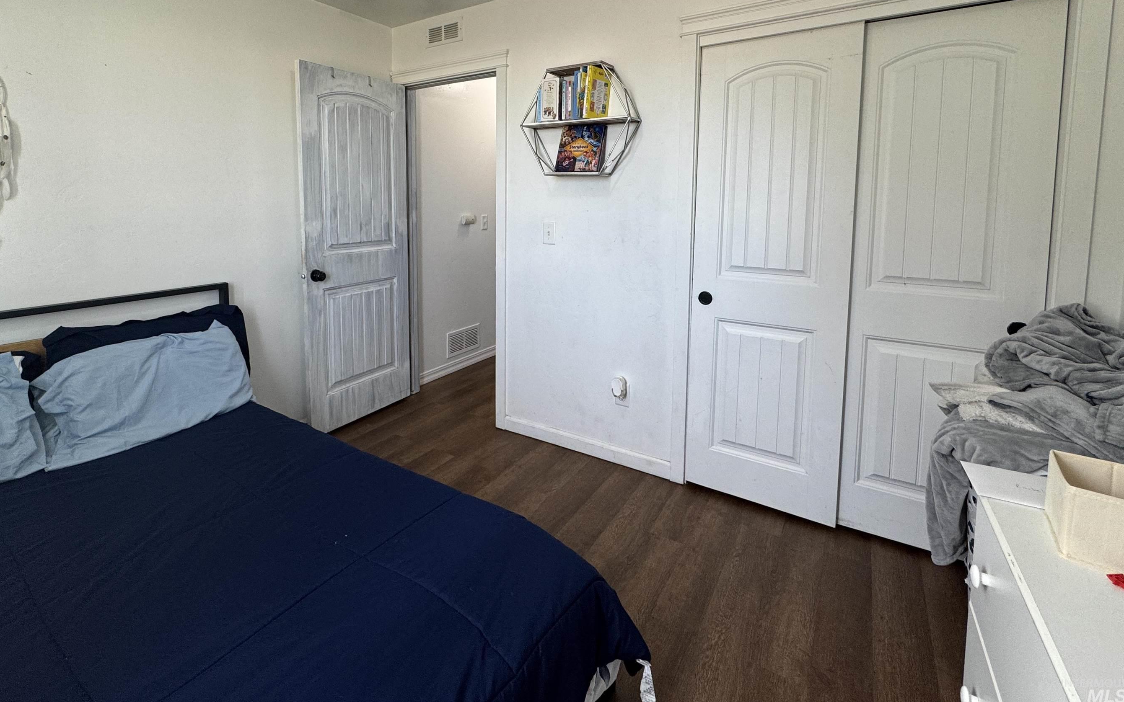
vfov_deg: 66.5
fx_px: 521
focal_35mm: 17
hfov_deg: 94.1
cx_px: 514
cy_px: 244
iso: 100
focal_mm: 2.22
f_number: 2.2
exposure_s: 1/90
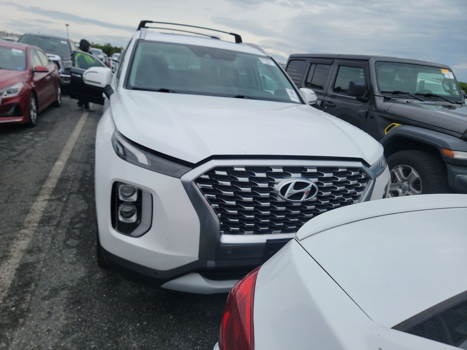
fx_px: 324
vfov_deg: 56.8
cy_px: 175
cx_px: 234
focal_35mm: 24
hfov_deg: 71.6
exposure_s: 1/1198
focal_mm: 6.7
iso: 50
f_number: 1.8
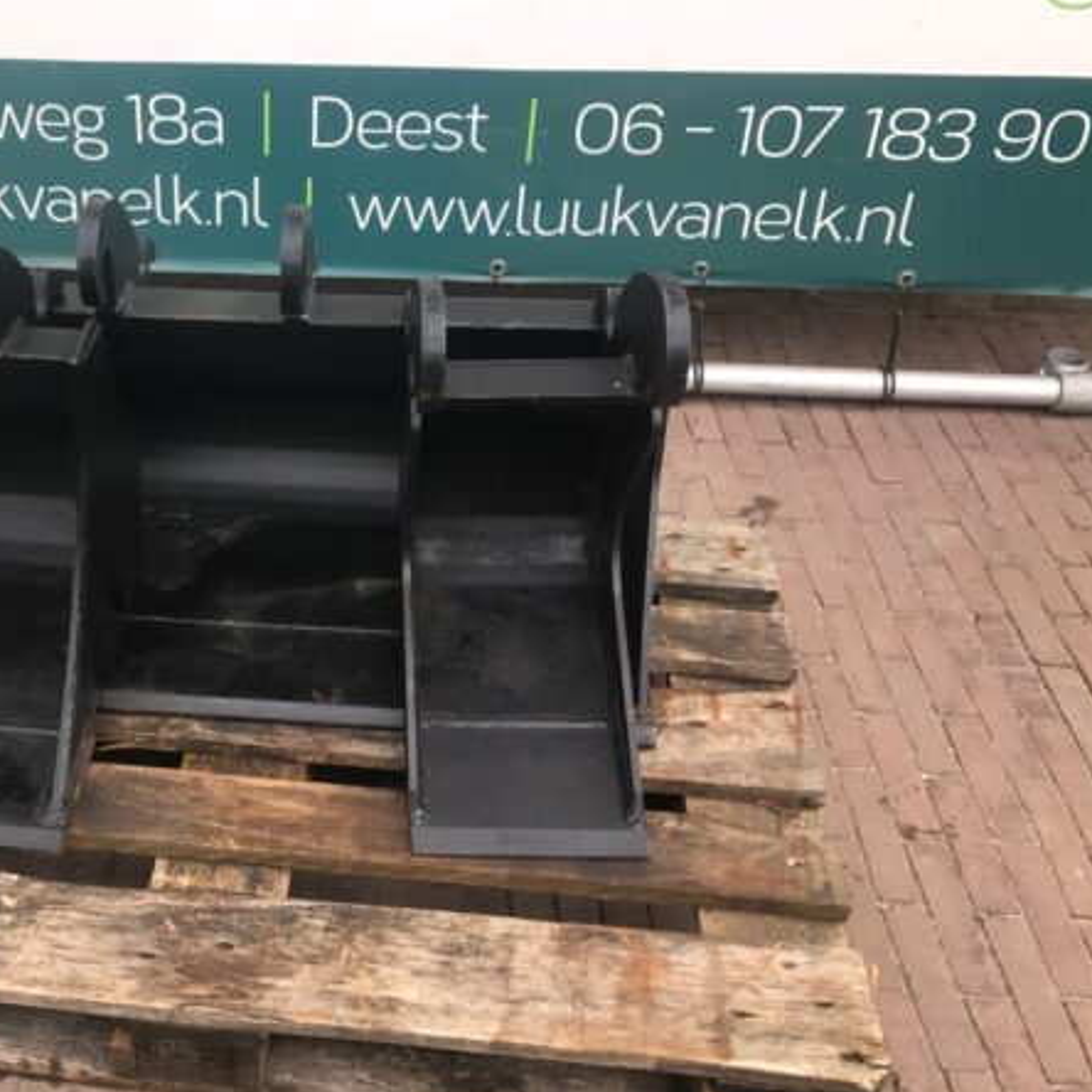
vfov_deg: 42.8
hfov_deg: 41.3
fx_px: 1392
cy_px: 587
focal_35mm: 39
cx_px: 248
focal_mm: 3.99
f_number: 1.8
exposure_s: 1/427
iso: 20
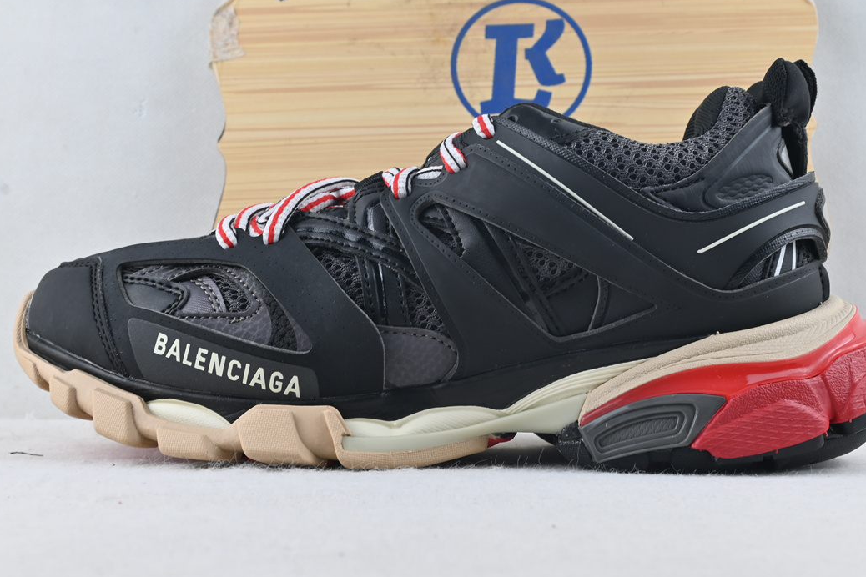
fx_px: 1272
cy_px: 282
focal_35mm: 53
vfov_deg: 25.6
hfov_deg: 37.6
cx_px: 450
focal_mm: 30.5
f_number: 10
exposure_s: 1/13
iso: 100
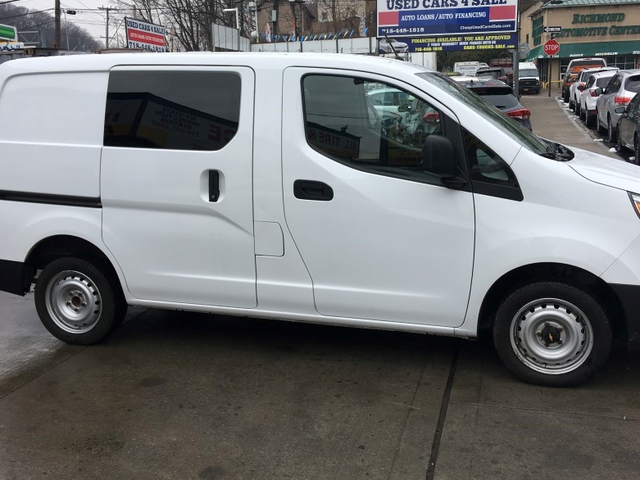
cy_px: 222
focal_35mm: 38
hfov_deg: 49.0
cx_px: 333
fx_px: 703
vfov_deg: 37.7
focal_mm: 4.15
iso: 25
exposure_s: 1/541
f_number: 2.2
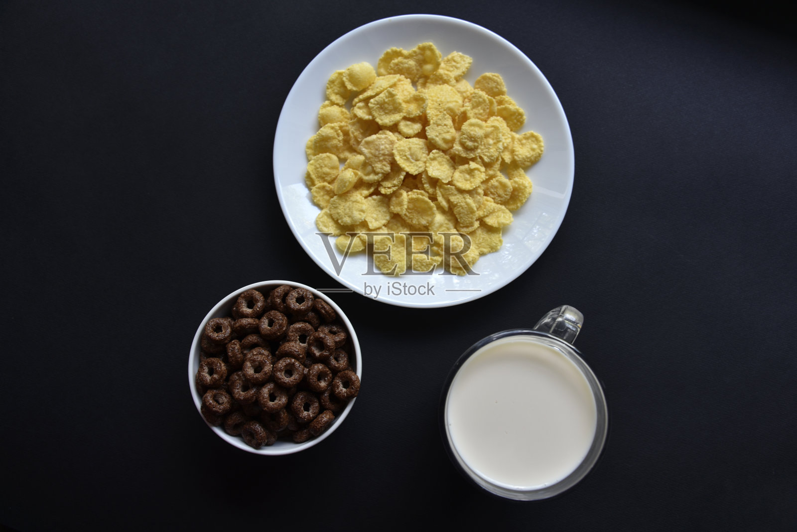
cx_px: 398
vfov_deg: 41.1
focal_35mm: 32
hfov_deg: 58.7
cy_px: 266
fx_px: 709
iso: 100
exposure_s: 1/20
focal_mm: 32
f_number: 6.3
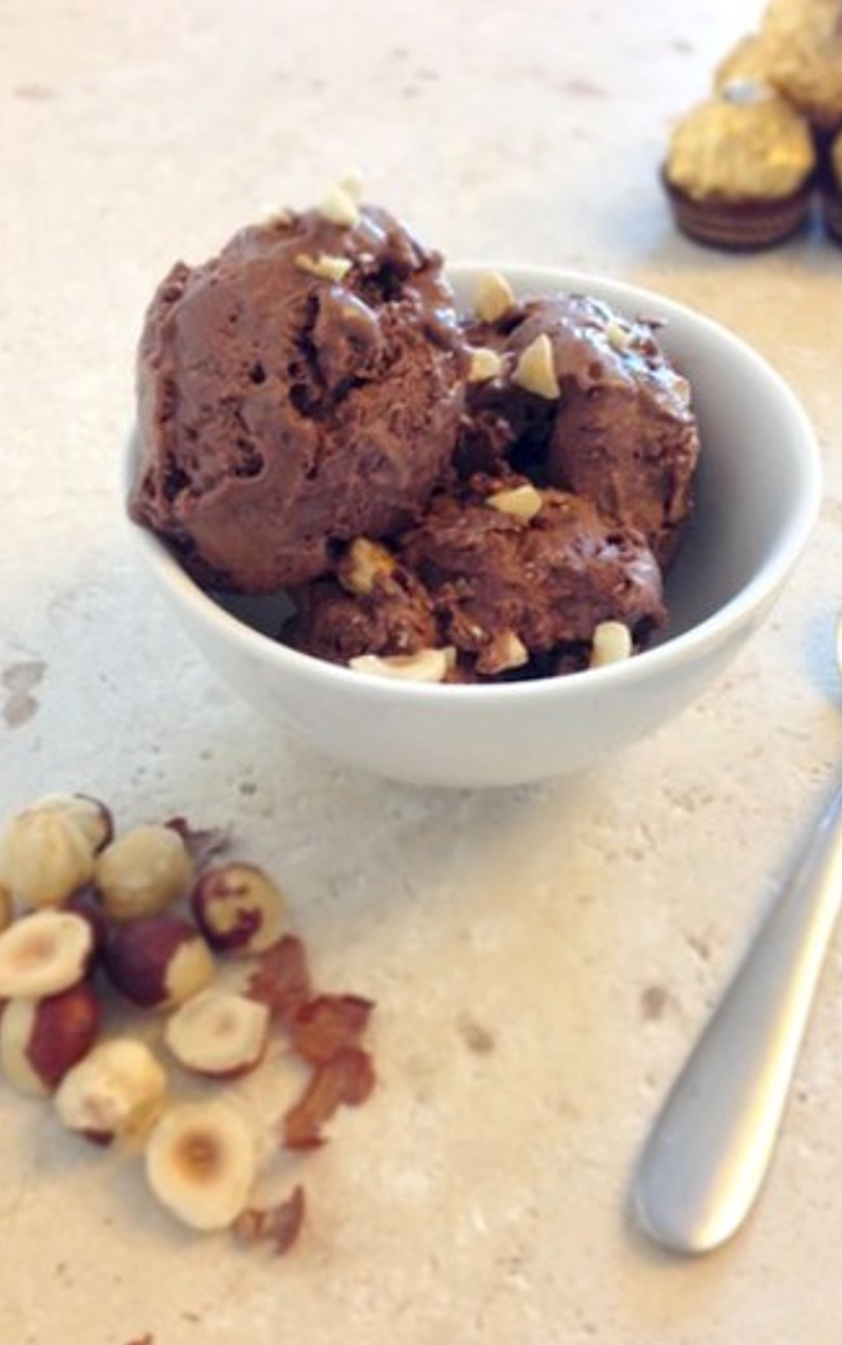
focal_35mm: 36
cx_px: 474
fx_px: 1320
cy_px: 667
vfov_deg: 54.0
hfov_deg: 35.3
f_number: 2.4
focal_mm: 4.12
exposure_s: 1/20
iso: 160
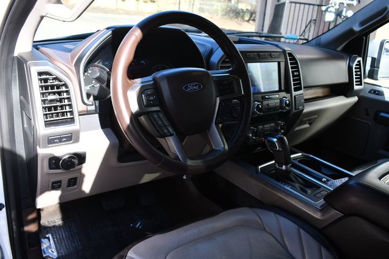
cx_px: 194
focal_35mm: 30
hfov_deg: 62.0
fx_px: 324
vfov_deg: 43.6
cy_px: 130
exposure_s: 1/250
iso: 400
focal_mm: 20
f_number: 5
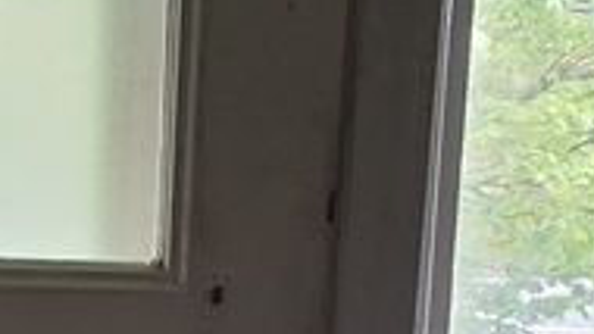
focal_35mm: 94
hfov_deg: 21.5
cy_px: 565
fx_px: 1481
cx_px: -63
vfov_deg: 12.0
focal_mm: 1.64
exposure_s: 1/40
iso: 50
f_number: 2.2
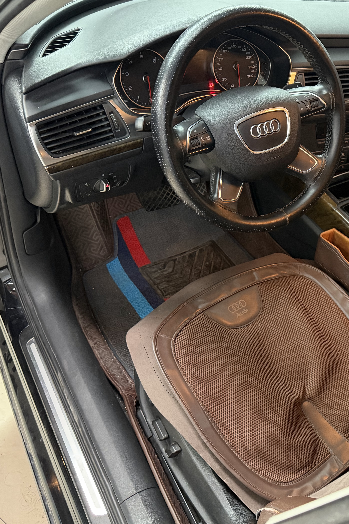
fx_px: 494
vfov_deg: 55.8
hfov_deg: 37.0
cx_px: 297
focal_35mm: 34
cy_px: 263
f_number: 1.78
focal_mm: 6.76
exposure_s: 1/36
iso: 1000
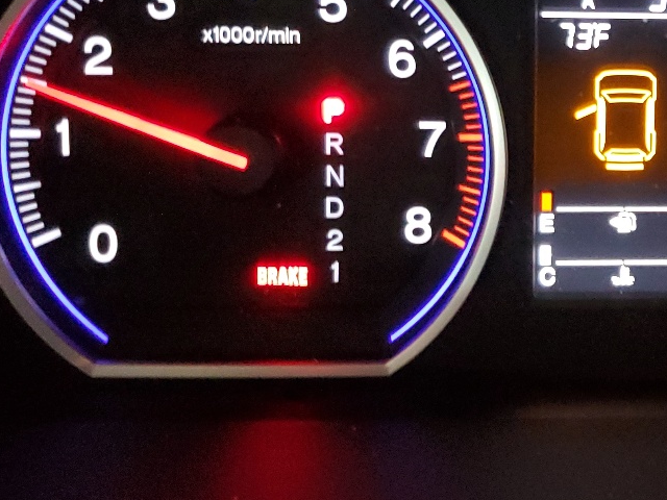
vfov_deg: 22.3
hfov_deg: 27.8
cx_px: 690
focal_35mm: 65
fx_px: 1252
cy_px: 93
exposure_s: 1/15
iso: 429
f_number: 1.5
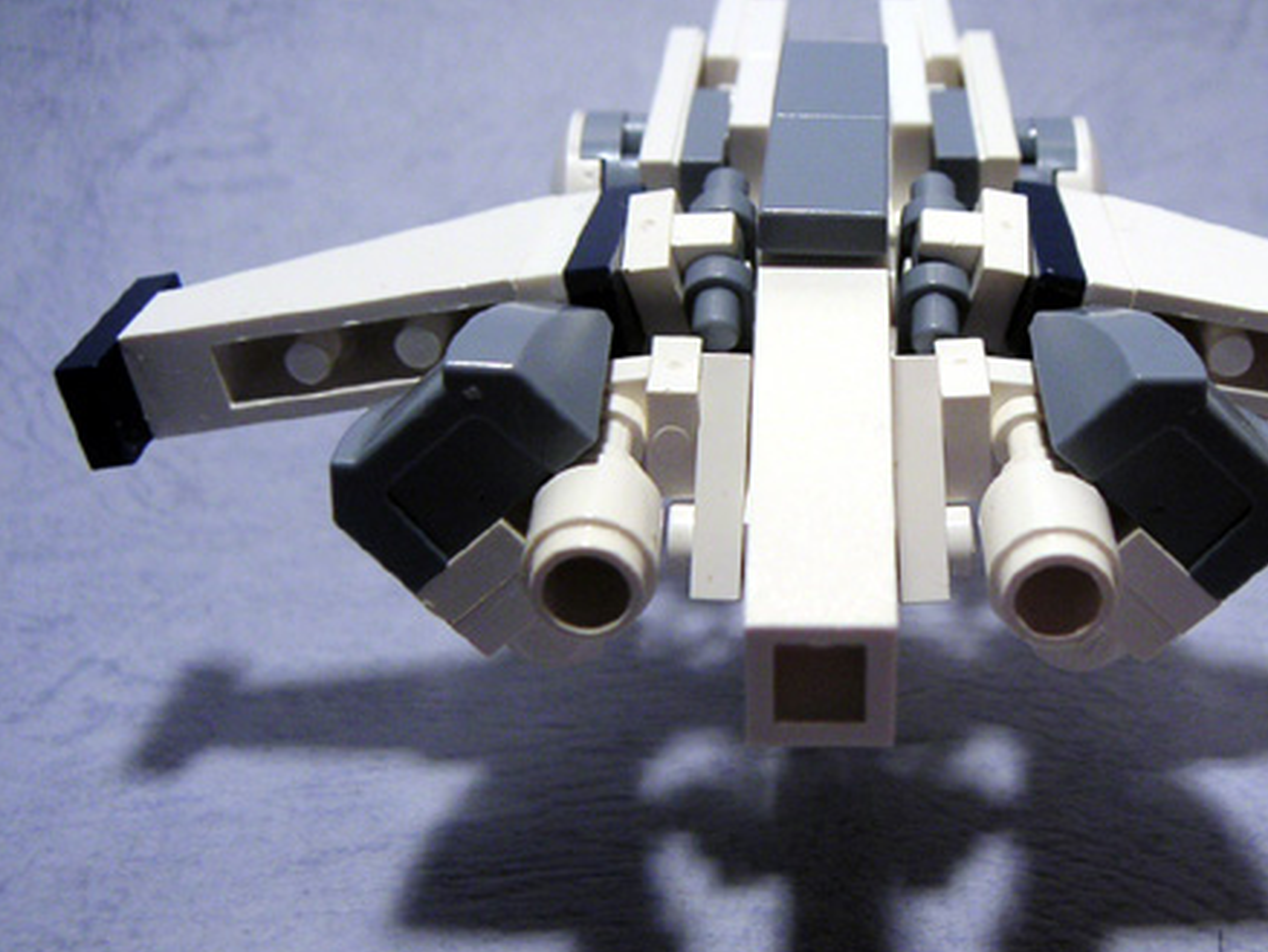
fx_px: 1906
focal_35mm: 52
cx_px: 816
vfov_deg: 28.1
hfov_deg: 36.5
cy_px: 486
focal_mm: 6
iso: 80
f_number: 2.8
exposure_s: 1/45
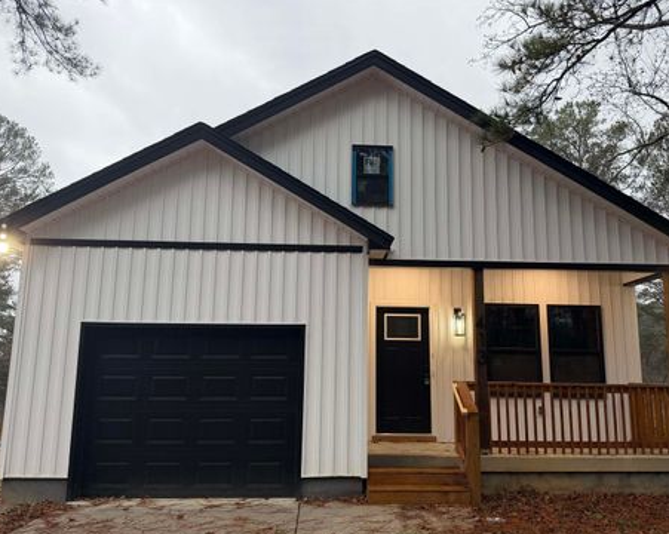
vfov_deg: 54.9
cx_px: 360
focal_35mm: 26
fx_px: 514
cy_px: 275
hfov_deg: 66.0
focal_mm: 6.76
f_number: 1.78
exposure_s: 1/121
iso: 160
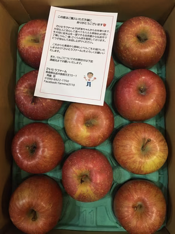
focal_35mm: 29
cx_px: 88
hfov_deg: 48.2
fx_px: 195
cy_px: 117
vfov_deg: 61.7
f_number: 2.2
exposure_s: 1/30
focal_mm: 4.15
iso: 160
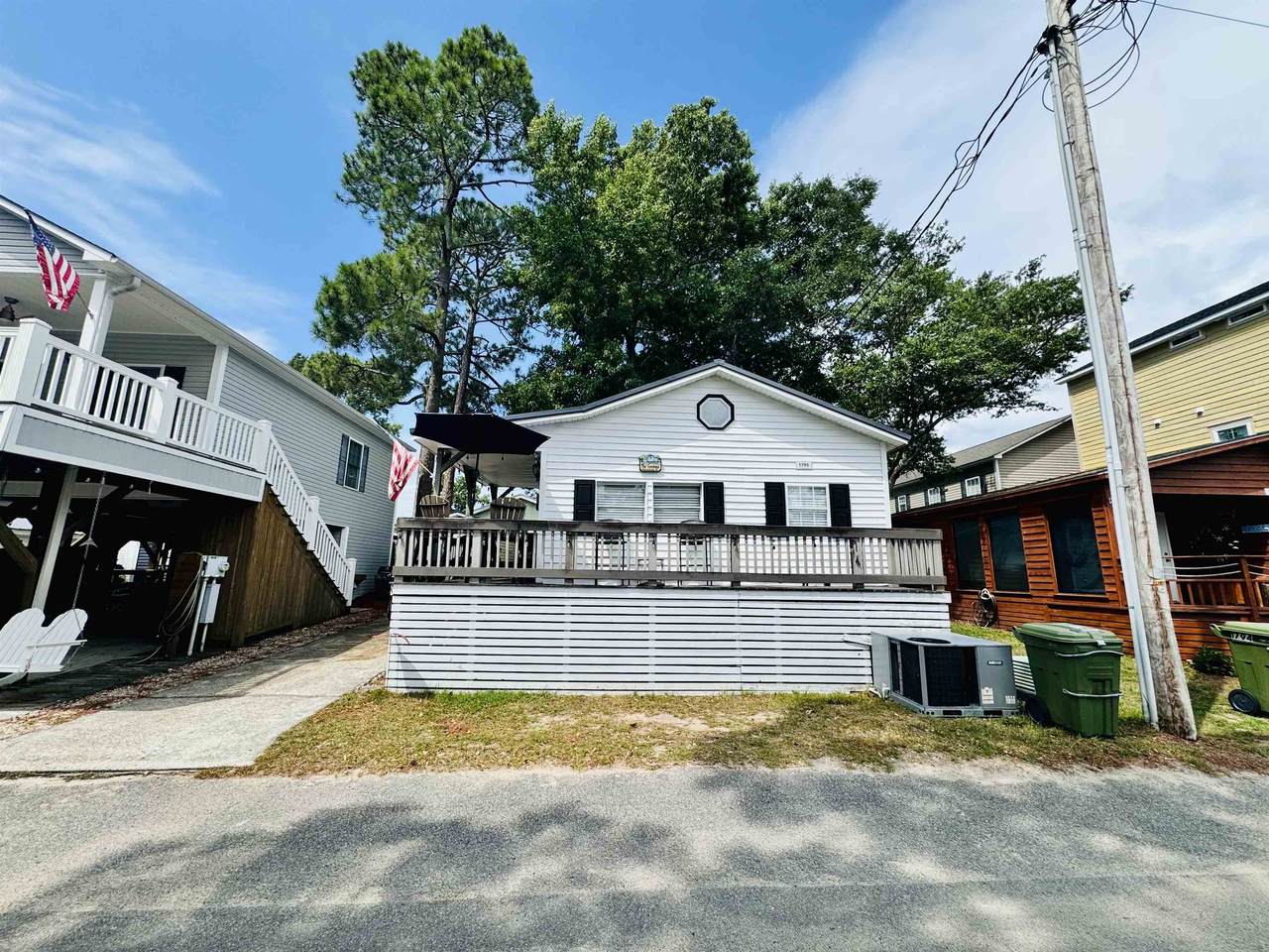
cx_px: 634
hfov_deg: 102.1
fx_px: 513
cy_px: 476
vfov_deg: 85.7
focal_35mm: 14
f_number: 2.2
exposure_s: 1/2494
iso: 50
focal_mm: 2.22
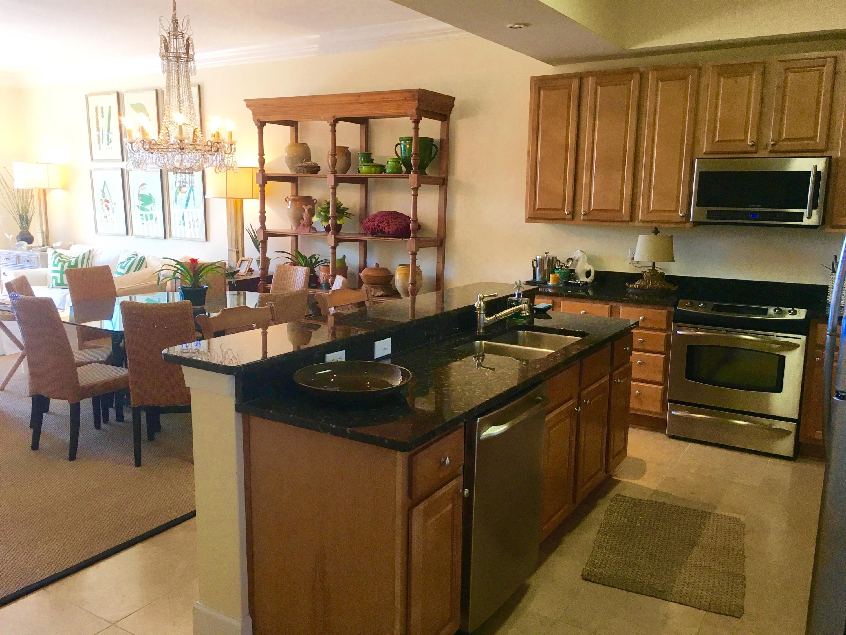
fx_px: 709
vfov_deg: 48.2
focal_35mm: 29
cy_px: 318
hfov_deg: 61.7
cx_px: 423
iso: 32
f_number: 2.2
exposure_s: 1/30
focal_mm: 4.15
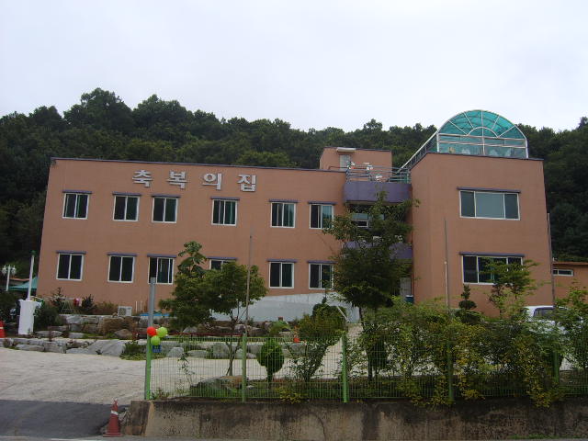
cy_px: 220
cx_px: 294
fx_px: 595
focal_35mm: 35
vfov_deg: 40.7
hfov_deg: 52.6
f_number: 5.8
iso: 50
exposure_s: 1/350
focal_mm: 5.8
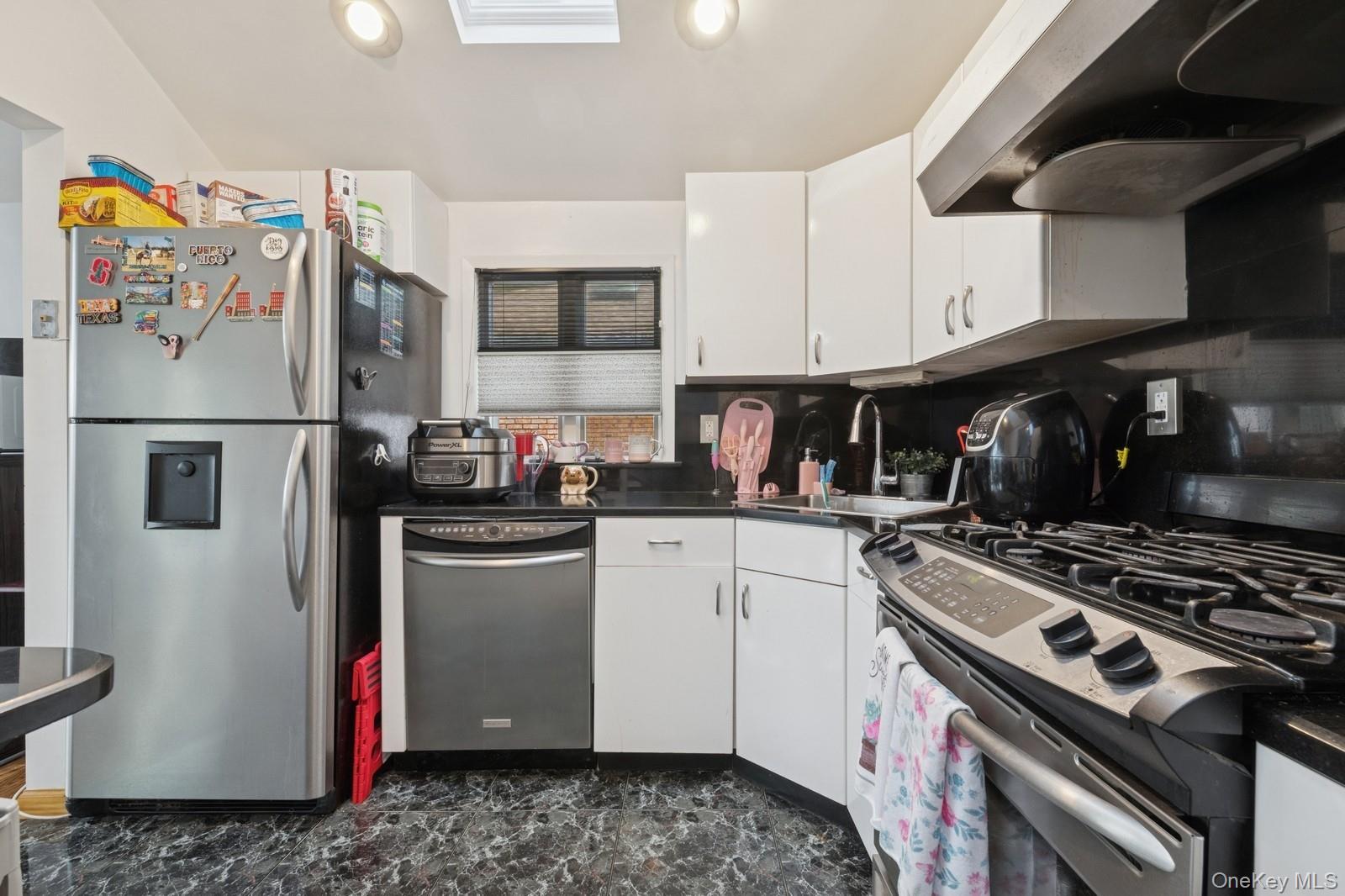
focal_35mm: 15
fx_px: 560
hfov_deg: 100.4
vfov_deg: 77.3
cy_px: 448
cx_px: 672
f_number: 14
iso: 640
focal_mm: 15
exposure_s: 1/15
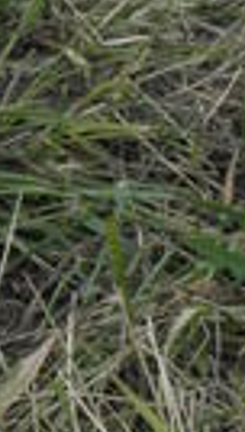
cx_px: 706
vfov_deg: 2.7
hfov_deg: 1.5
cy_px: -6
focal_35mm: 788
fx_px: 9044
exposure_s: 1/320
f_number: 5.6
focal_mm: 27.16
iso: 64
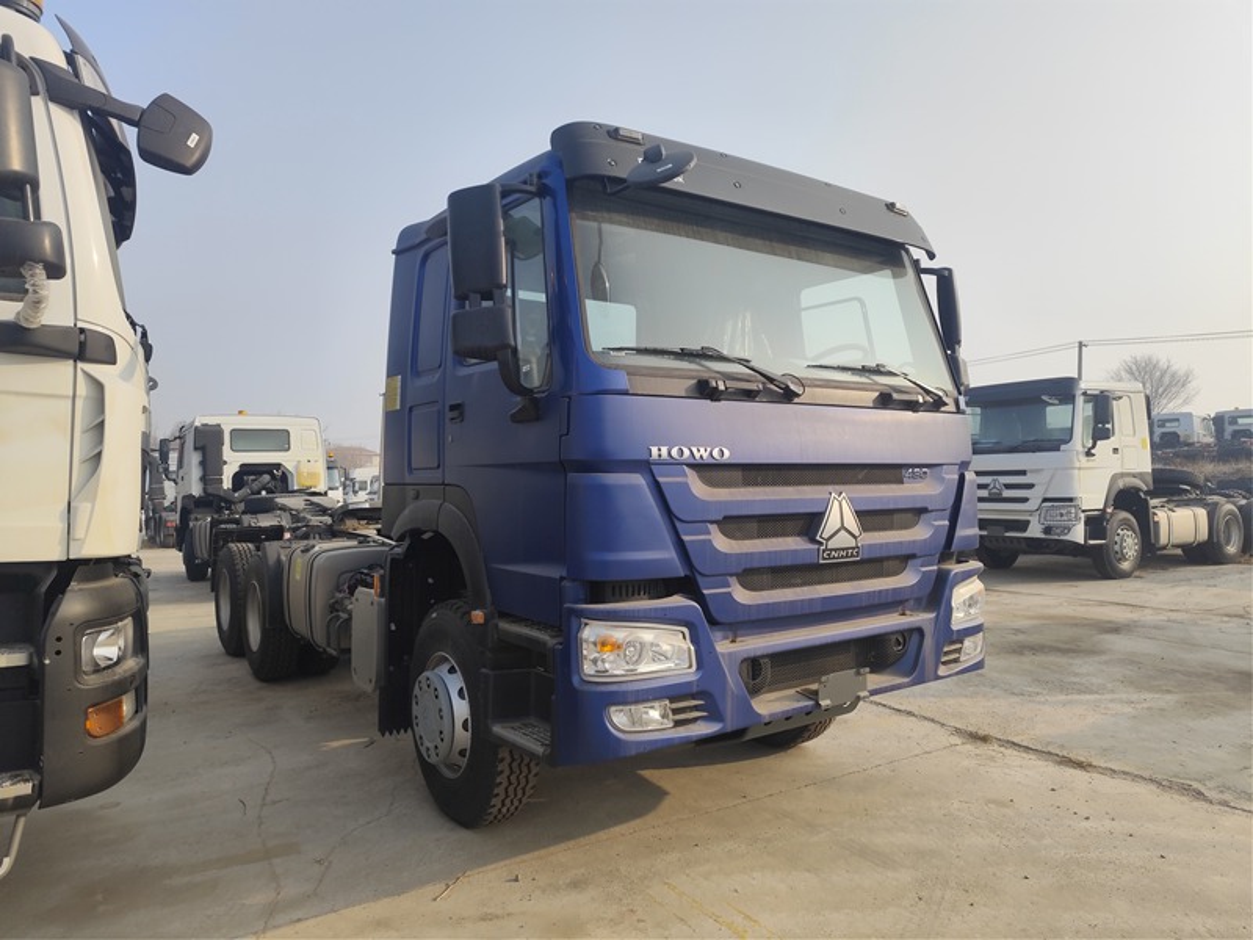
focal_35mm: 23
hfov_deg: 73.9
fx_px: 833
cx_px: 626
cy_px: 470
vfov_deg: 58.9
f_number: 1.65
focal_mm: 6.14
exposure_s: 1/860
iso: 50
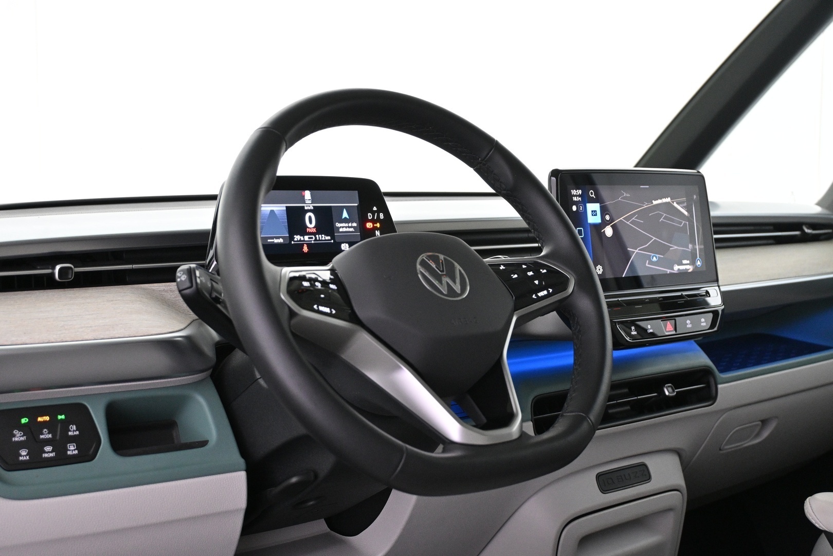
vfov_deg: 29.9
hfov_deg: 43.6
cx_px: 416
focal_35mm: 45
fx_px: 1041
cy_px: 278
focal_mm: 30
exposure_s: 1/25
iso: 1600
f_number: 4.8
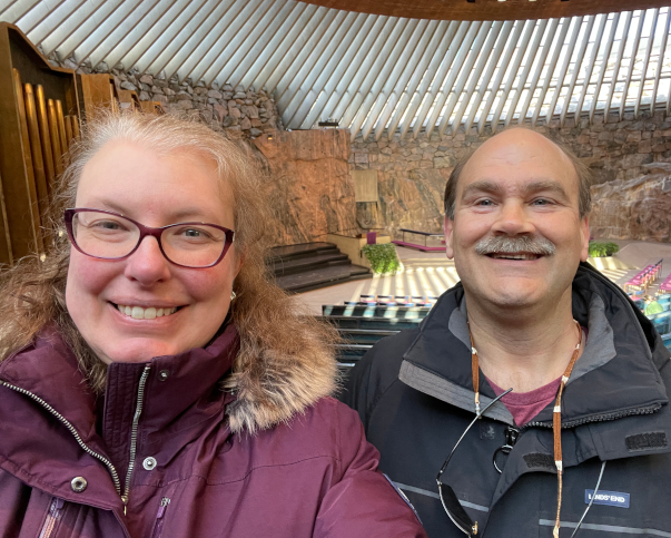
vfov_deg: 56.8
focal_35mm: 25
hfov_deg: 68.1
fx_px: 497
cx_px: 341
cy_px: 263
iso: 160
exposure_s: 1/60
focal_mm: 2.71
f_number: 2.2
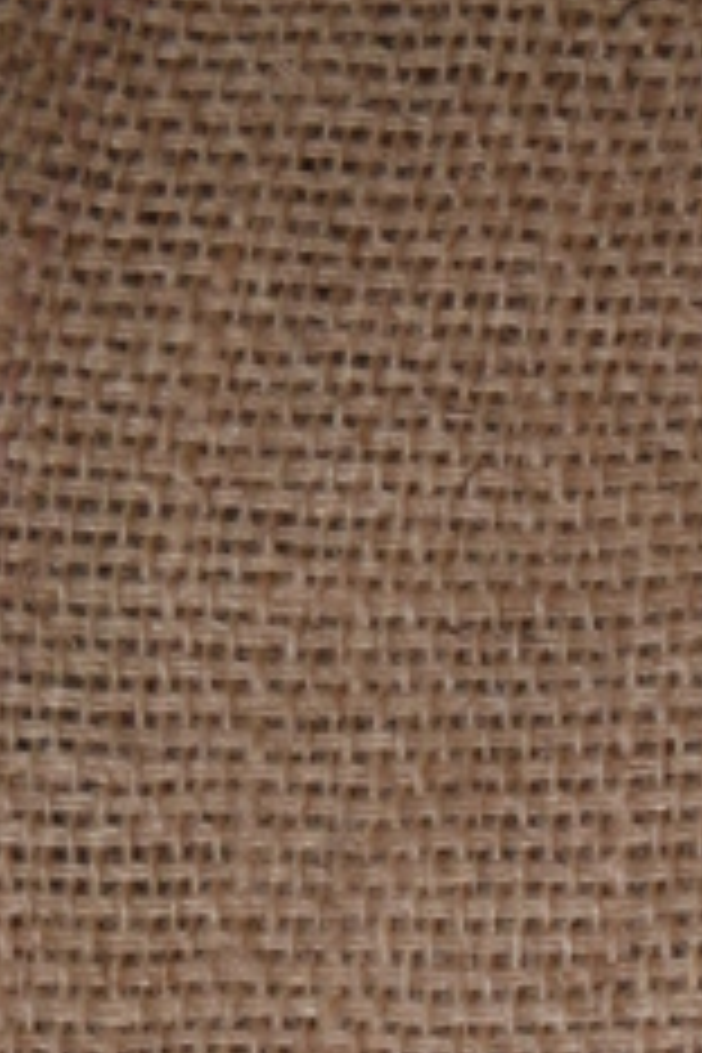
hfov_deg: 9.9
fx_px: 3744
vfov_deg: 13.6
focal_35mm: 128
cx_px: 1400
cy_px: 2106
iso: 720
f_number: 3.8
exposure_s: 1/60
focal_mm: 20
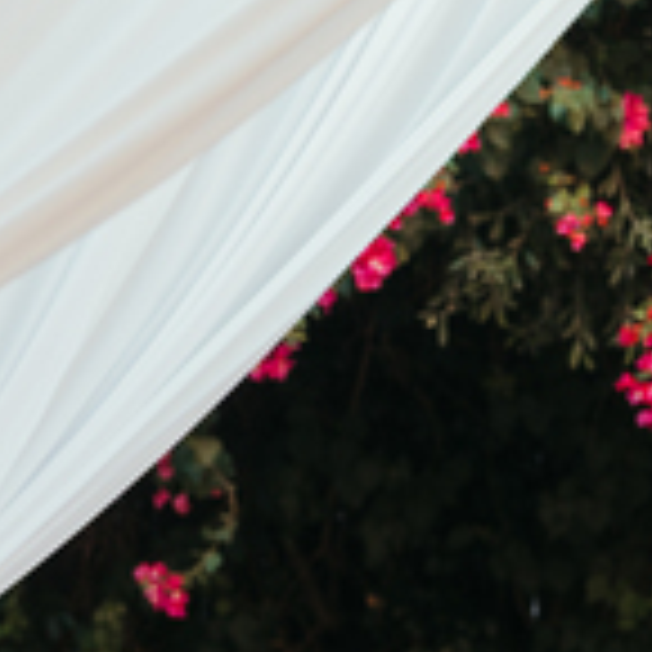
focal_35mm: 176
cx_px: 1025
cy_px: 614
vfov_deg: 9.9
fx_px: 3750
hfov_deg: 9.6
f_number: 2.5
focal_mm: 50
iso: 250
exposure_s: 1/400
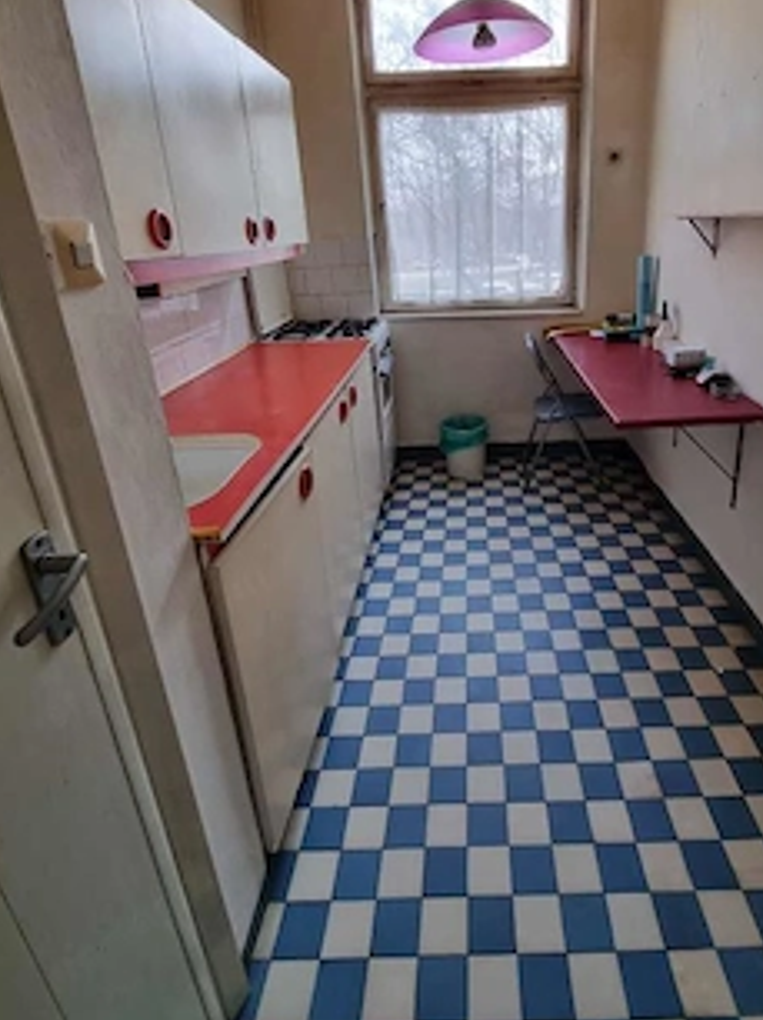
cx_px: 463
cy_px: 410
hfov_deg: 73.7
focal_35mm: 17
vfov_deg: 90.0
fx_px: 500
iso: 125
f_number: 2.2
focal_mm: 2.2
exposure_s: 1/50
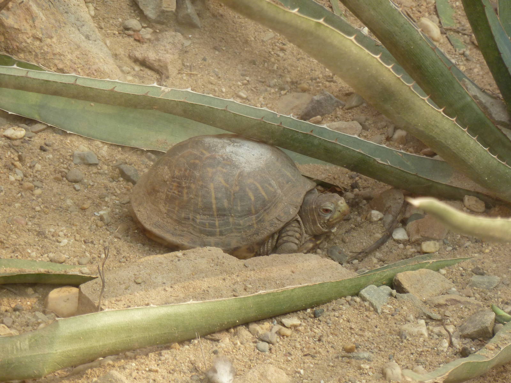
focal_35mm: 300
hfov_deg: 6.6
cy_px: 192
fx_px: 4429
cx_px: 256
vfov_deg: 5.0
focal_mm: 49.2
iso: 160
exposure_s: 1/125
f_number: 4.9
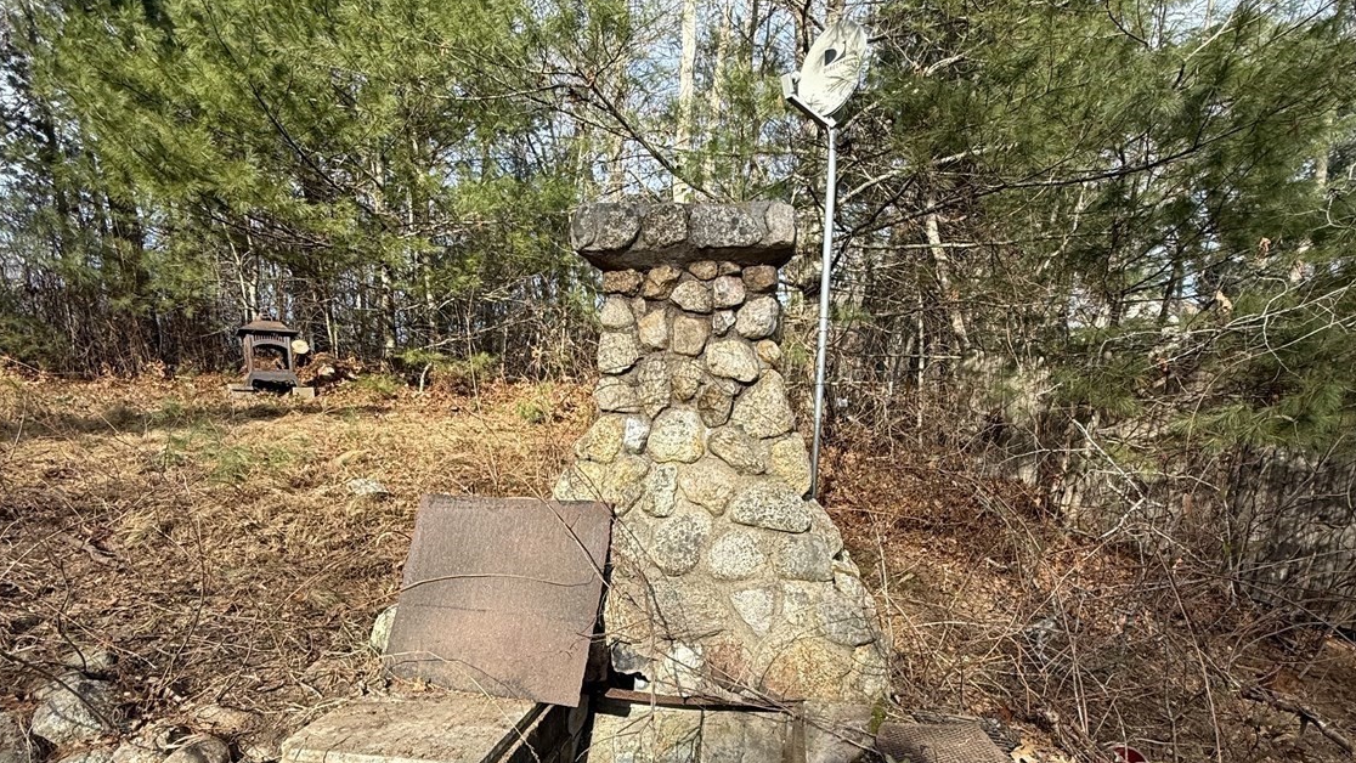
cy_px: 552
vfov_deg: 51.8
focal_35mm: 21
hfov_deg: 83.8
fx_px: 755
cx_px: 677
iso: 50
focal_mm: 2.22
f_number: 2.2
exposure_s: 1/619
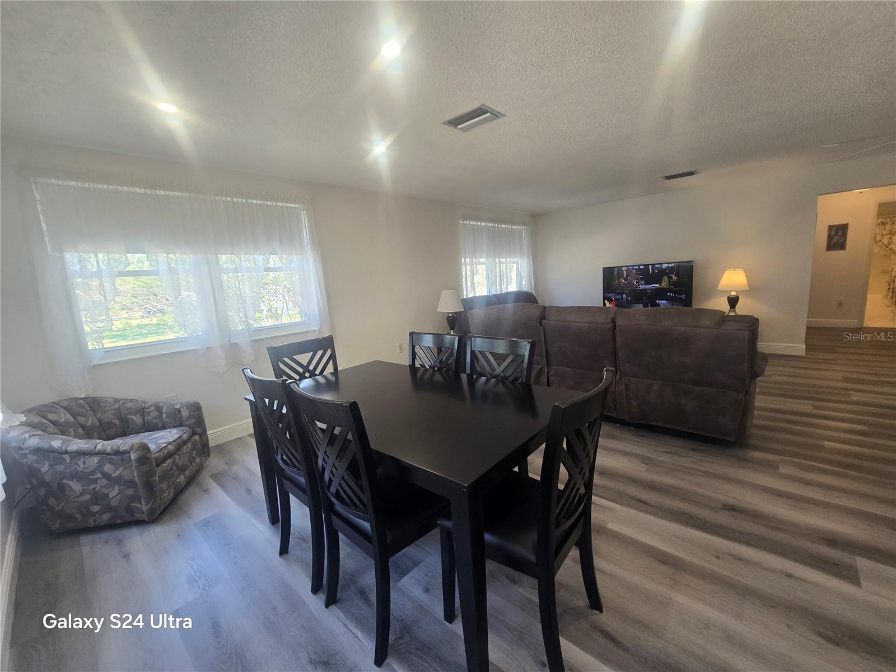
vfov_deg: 89.9
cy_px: 336
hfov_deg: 106.2
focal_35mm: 13
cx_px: 448
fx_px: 336
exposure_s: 1/60
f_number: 2.2
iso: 100
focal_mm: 2.2
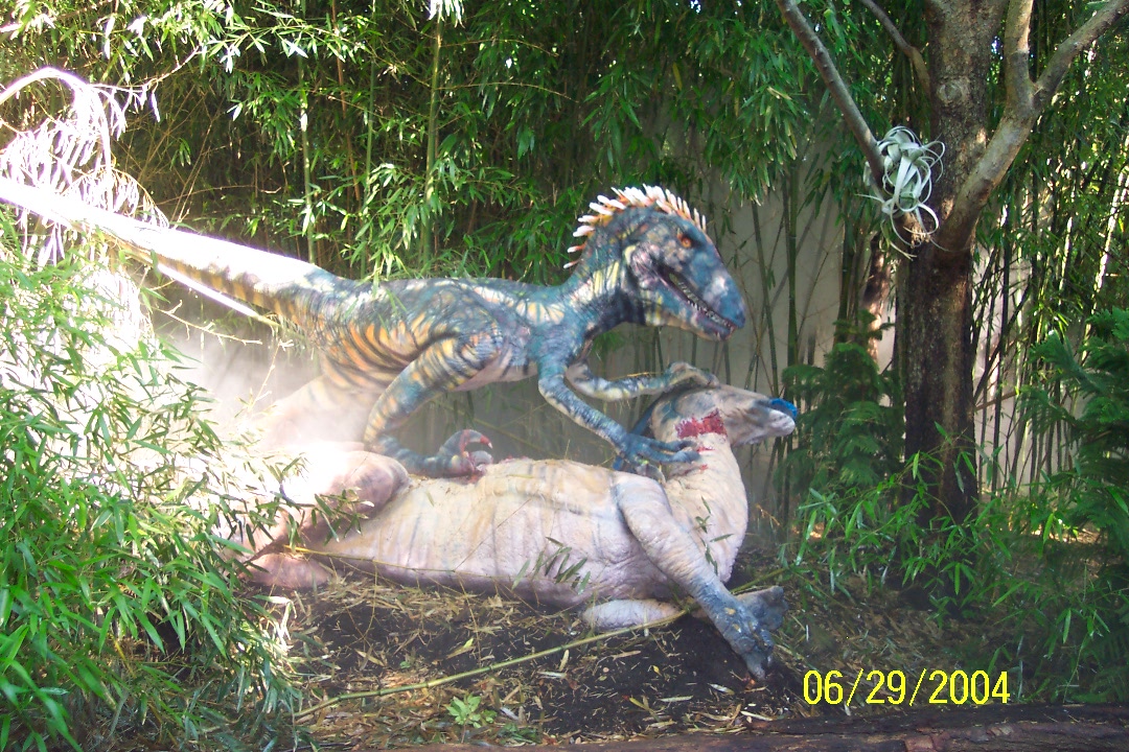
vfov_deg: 35.1
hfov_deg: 50.7
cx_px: 564
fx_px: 1192
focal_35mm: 38
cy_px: 376
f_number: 2.8
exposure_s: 1/30
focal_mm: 8
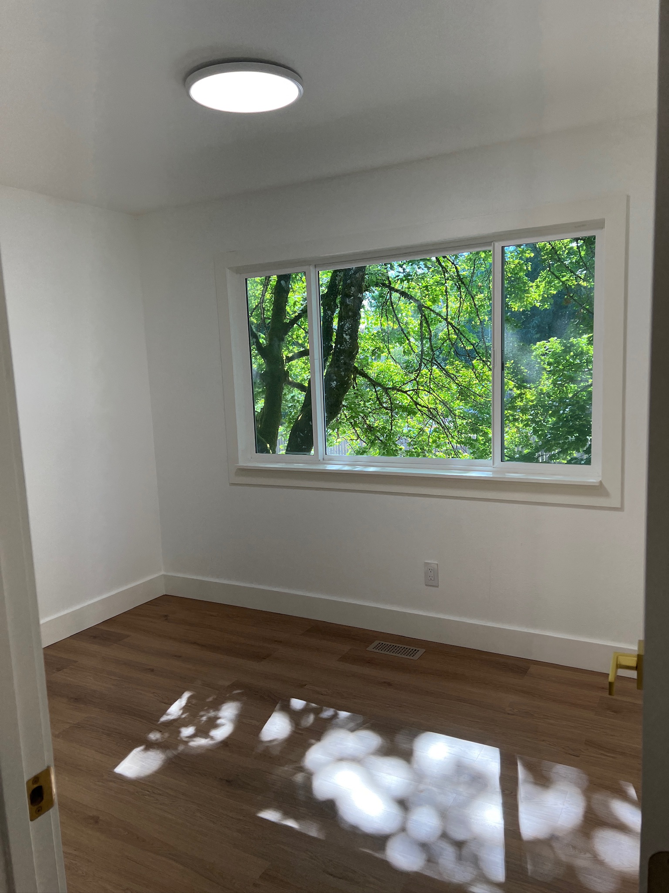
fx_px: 670
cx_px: 334
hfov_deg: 53.1
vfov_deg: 67.3
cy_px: 446
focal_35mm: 26
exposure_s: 1/204
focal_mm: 5.7
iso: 40
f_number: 1.5
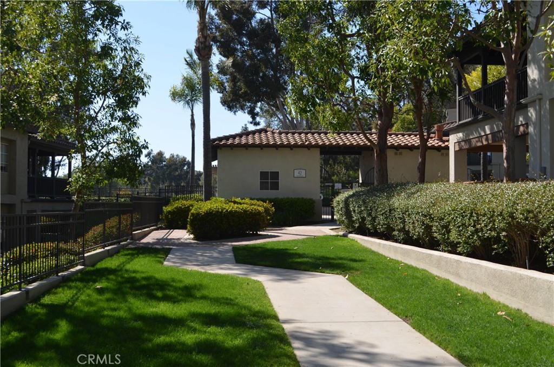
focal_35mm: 42
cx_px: 277
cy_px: 184
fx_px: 645
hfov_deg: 46.5
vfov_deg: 31.7
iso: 100
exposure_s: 1/200
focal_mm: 28
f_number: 8
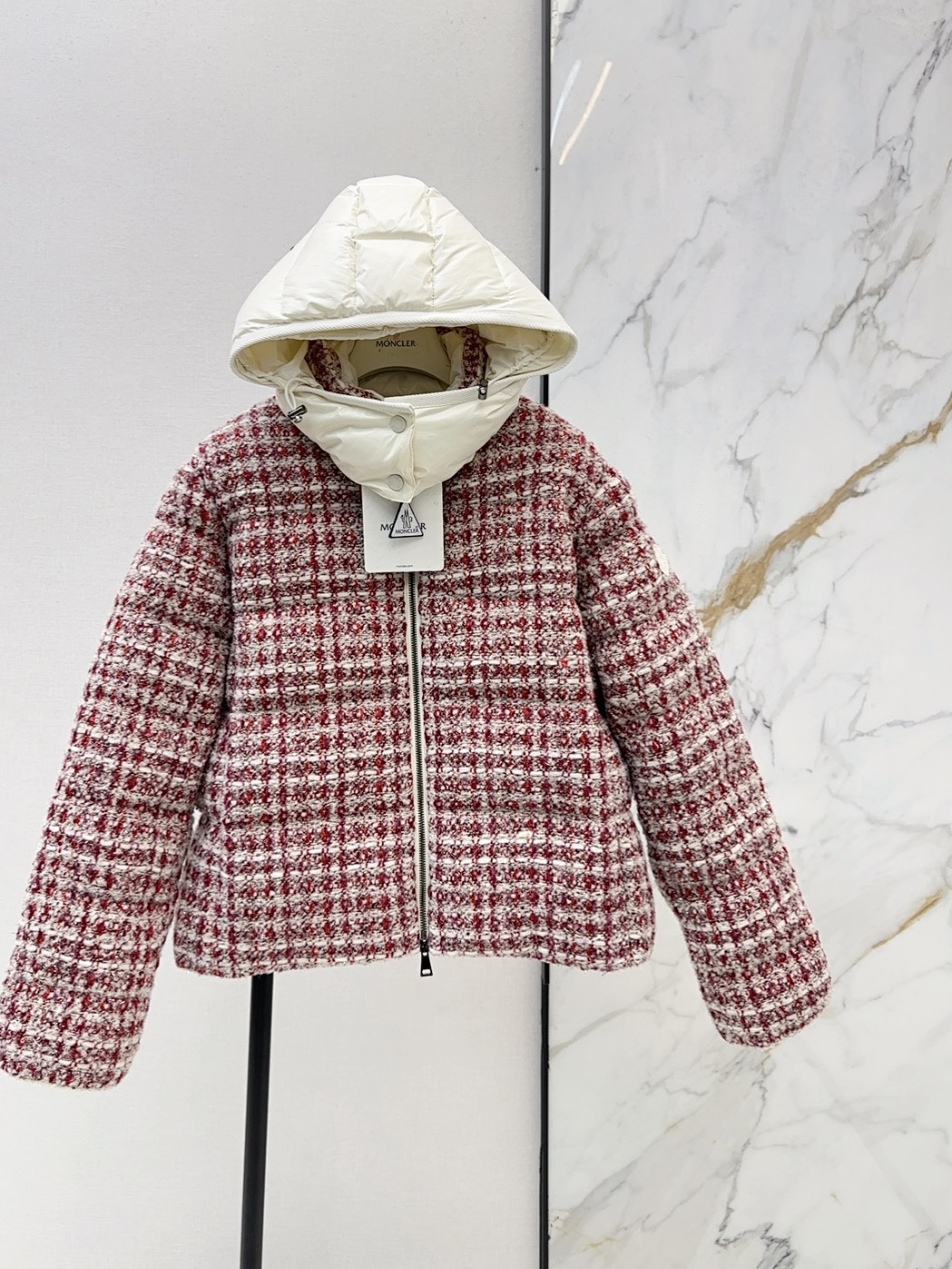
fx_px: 989
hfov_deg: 51.3
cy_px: 564
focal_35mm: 27
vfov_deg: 65.1
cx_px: 434
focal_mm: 6.86
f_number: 1.78
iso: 64
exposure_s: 1/224
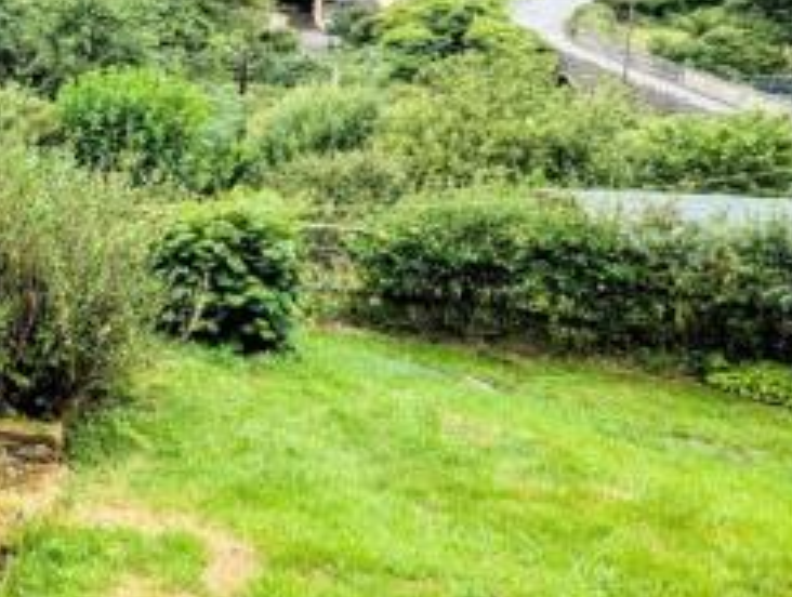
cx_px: 32
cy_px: 67
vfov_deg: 35.7
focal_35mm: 38
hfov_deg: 43.2
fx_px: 871
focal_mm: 2.35
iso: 50
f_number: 2.2
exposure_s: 1/408
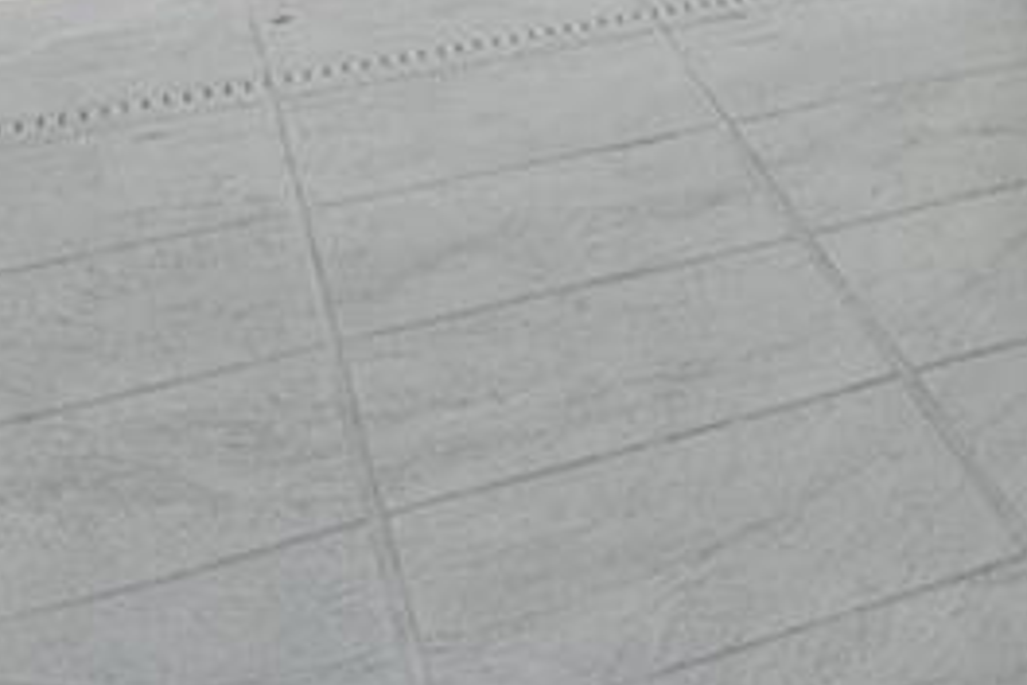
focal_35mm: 91
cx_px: 2147
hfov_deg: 16.3
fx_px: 2596
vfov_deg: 12.7
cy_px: -771
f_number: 9
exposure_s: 1/160
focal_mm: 10
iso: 400
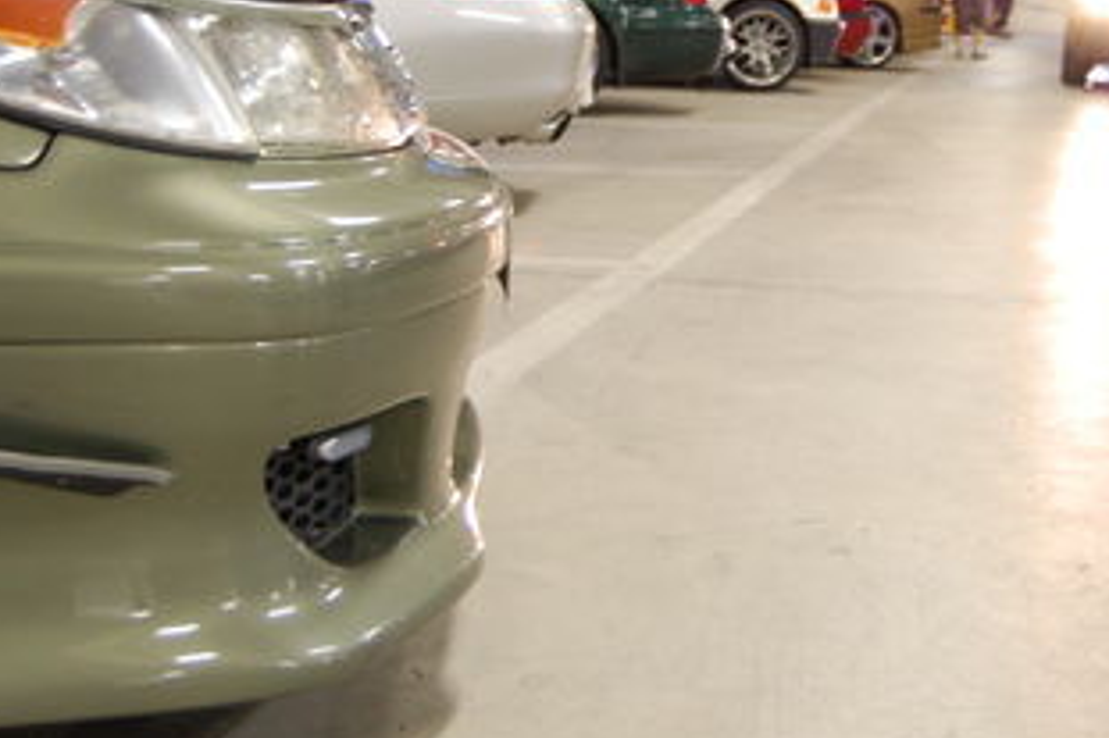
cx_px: 713
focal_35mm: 68
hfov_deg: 29.5
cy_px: 150
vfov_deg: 19.8
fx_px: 2094
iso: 800
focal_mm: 22
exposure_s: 1/20
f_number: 3.8
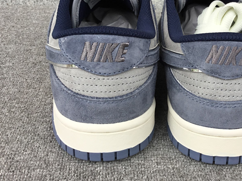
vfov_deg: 30.7
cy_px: 62
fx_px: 328
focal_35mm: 47
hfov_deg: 39.9
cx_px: 162
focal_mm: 3.3
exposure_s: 1/100
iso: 25
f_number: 2.4
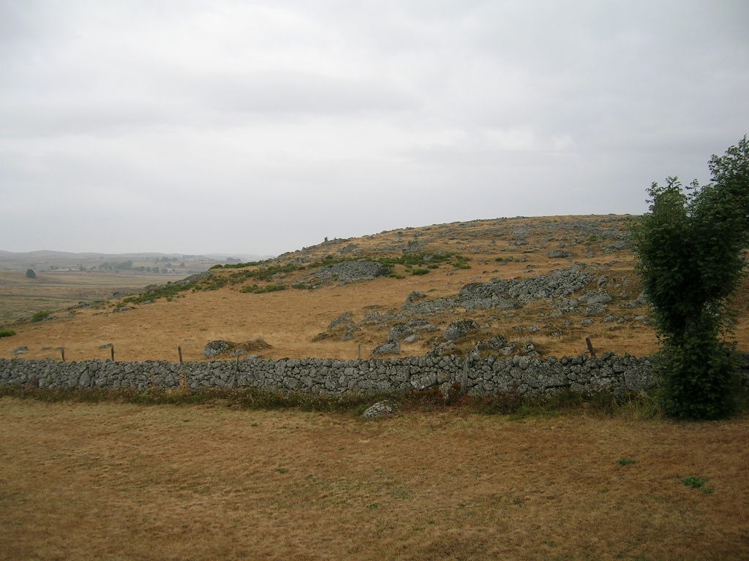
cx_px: 374
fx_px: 757
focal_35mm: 35
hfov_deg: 52.6
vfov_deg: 40.7
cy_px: 280
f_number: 2.8
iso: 50
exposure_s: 1/361
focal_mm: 5.4
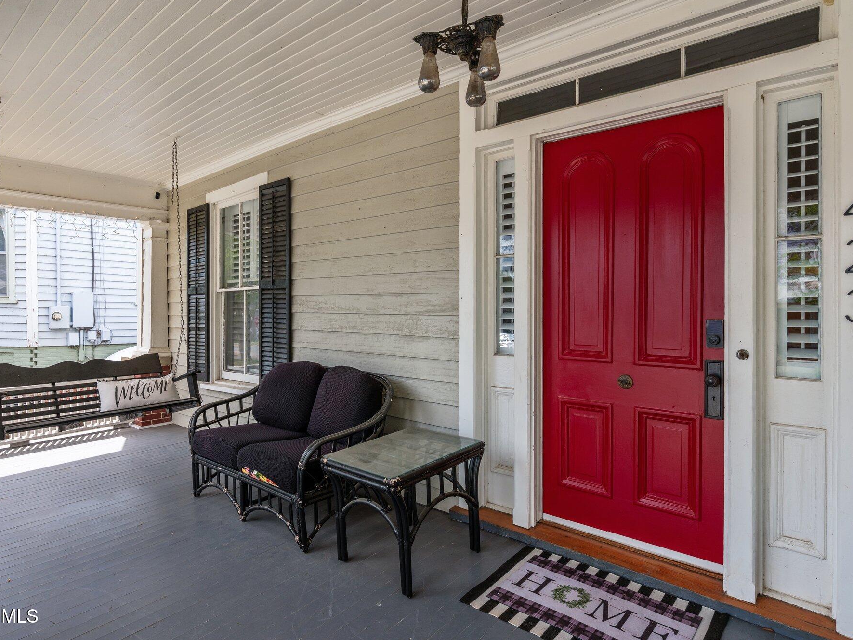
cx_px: 391
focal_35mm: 20
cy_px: 318
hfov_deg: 81.6
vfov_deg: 66.0
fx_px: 493
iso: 250
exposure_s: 1/200
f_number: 8
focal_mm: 18
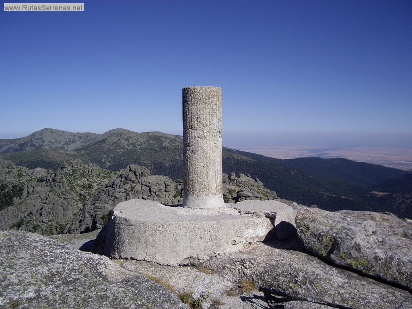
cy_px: 154
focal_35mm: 38
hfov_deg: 49.0
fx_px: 452
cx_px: 206
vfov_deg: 37.7
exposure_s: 1/400
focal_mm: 7.9
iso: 50
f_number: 5.6
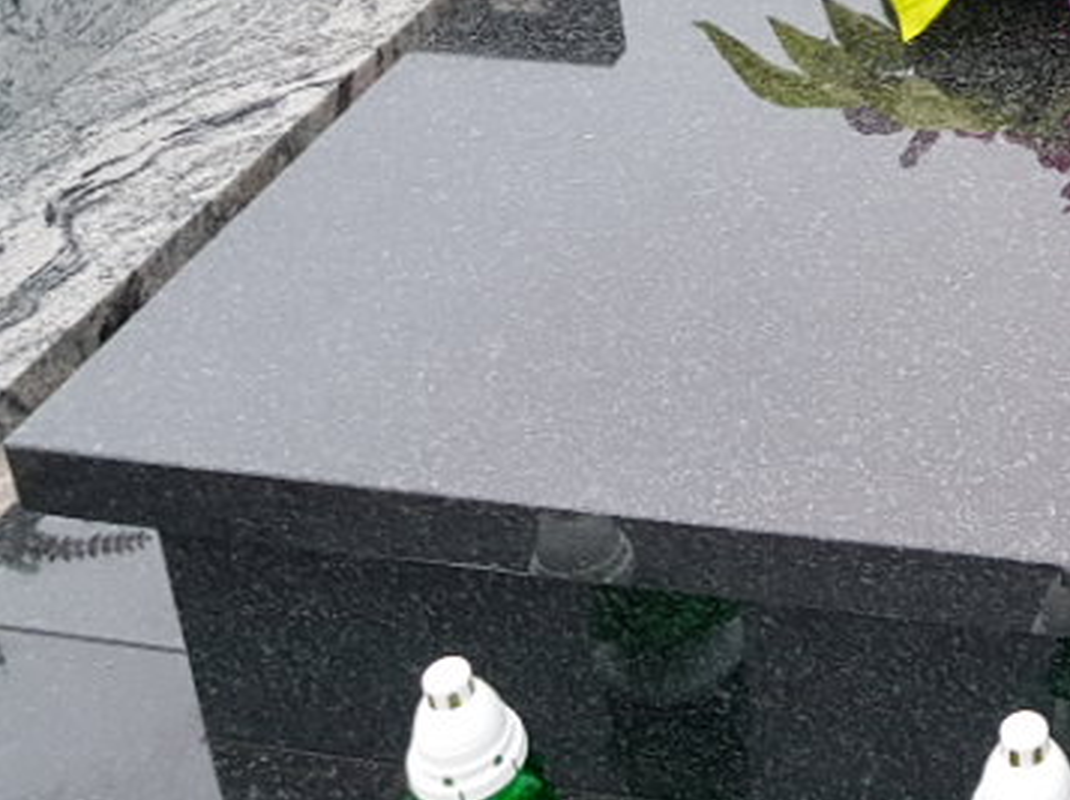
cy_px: -180
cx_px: 1292
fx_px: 2162
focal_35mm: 70
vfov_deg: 19.6
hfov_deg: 25.0
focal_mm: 4.2
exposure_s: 1/26
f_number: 1.7
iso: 160
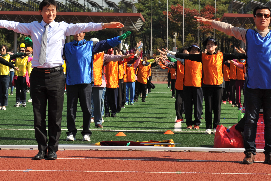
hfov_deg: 18.4
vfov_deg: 12.3
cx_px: 169
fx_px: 835
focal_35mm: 111
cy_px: 30
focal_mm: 62
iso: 200
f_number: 8
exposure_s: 1/500
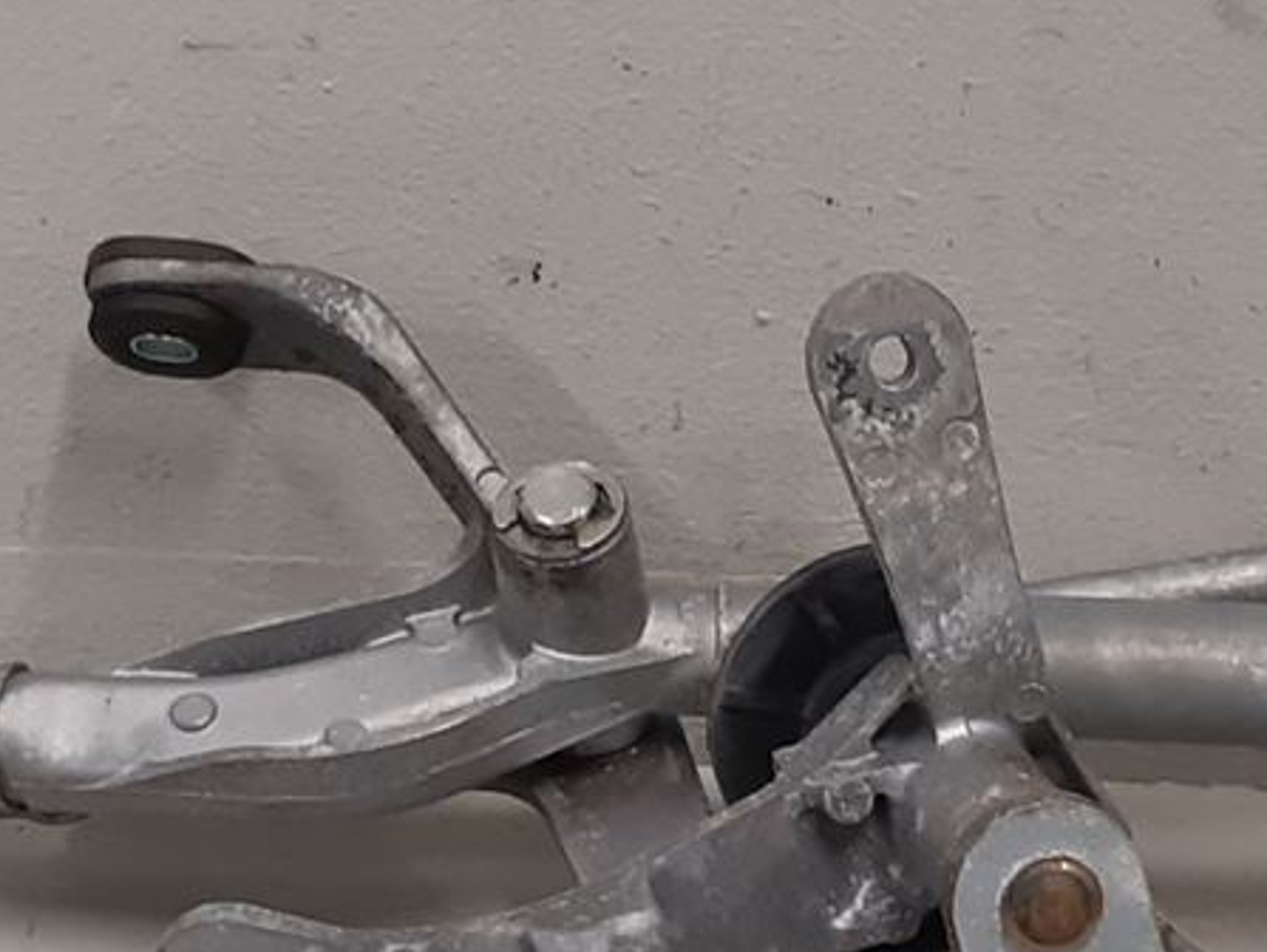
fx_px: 4359
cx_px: 609
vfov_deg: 12.5
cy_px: 343
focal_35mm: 119
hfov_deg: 16.5
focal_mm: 3.93
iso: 125
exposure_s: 1/50
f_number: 1.7
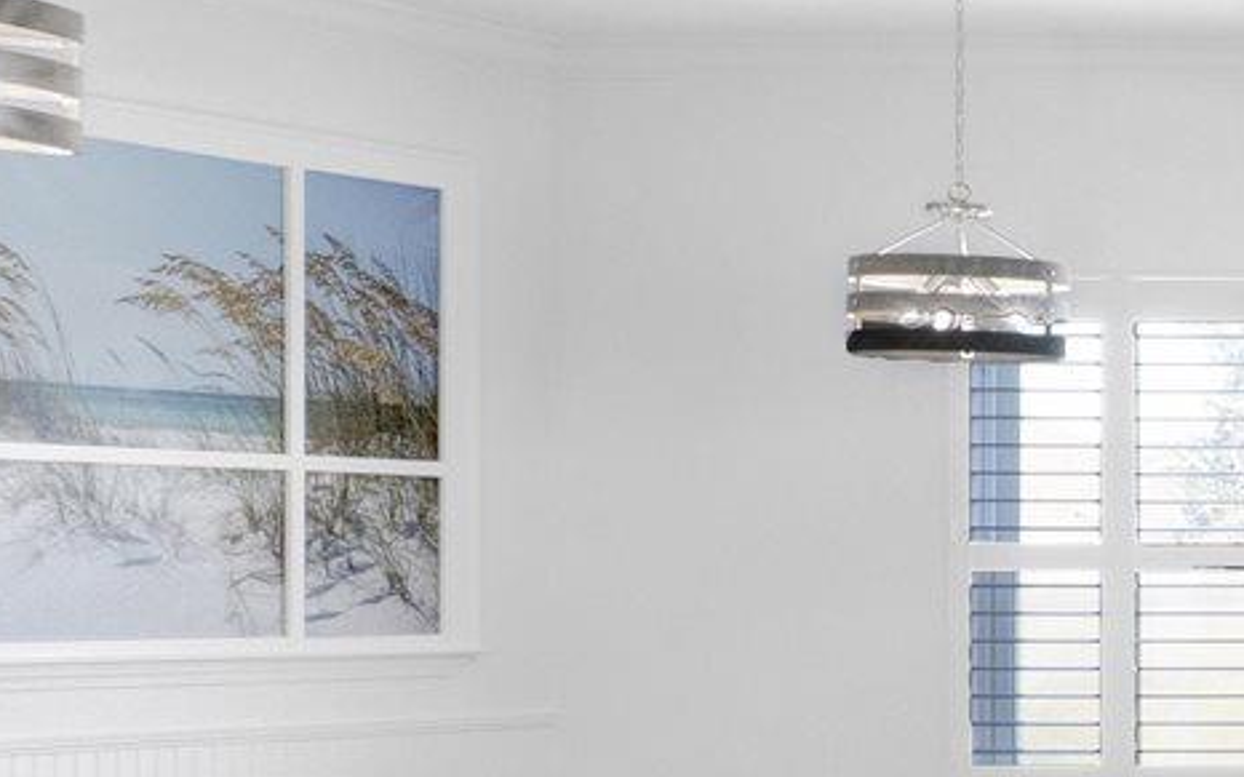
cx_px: 3171
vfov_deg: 13.9
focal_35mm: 94
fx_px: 3186
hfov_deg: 13.7
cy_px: 566
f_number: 11
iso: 400
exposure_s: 1/10
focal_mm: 14
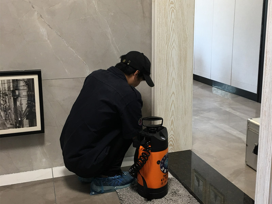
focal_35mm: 29
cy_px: 102
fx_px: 228
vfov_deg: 48.2
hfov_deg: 61.7
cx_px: 136
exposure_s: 1/17
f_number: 2.2
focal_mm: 4.15
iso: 40
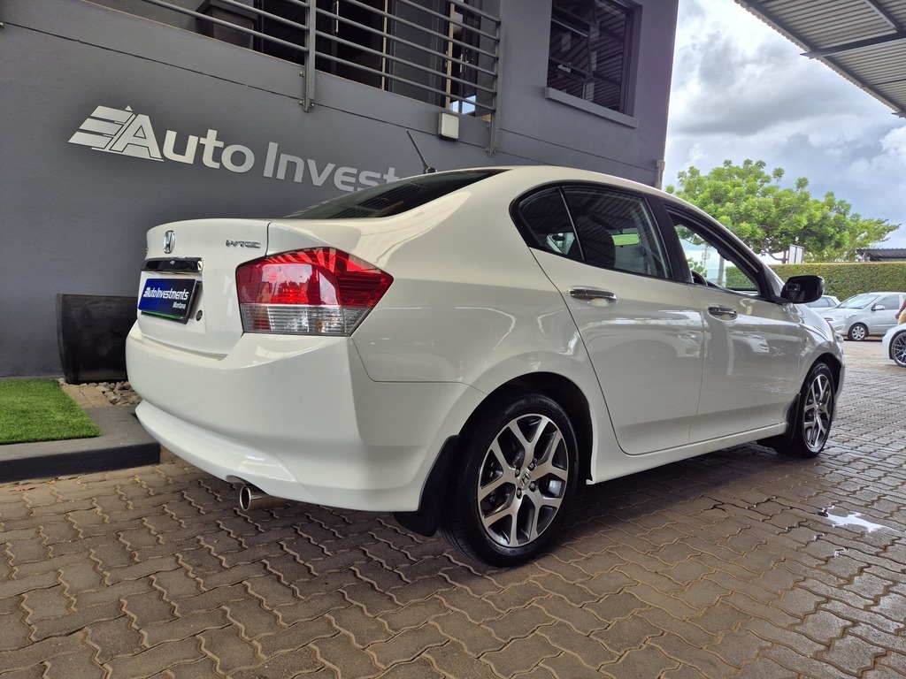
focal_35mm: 23
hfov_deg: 73.9
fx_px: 602
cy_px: 340
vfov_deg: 58.9
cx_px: 453
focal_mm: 5.4
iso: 25
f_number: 1.8
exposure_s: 1/455
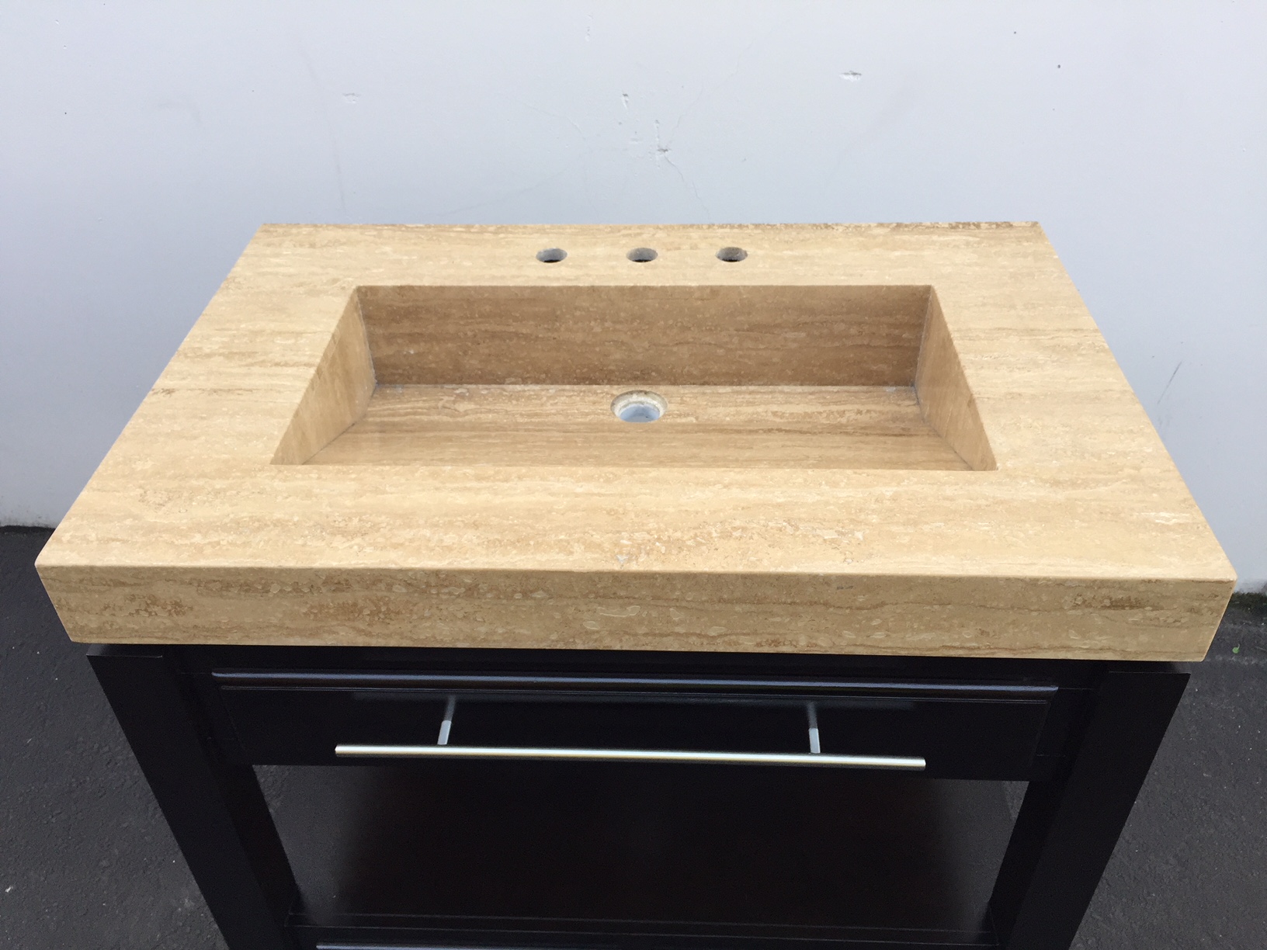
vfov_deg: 48.2
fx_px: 1061
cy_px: 475
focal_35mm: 29
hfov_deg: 61.7
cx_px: 634
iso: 50
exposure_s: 1/120
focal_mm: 4.15
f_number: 2.2
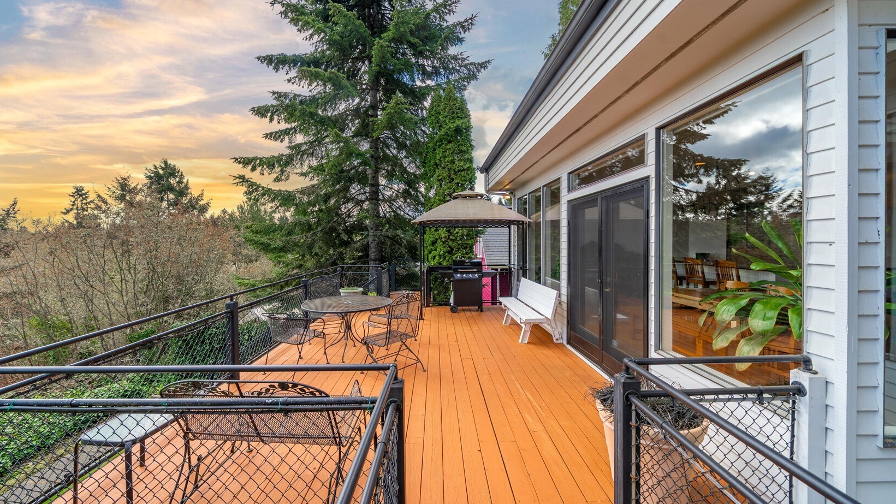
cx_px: 435
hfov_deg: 110.8
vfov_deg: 78.4
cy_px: 249
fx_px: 309
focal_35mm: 13
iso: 125
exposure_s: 1/80
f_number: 6.3
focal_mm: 12
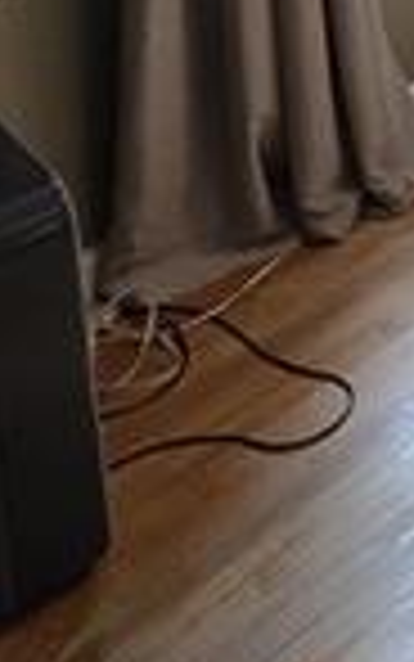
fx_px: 1299
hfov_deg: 13.3
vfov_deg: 22.6
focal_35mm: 72
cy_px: -365
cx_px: 999
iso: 320
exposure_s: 1/60
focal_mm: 2.2
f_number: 2.2
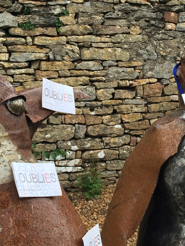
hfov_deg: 18.3
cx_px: 149
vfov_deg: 24.3
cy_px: 89
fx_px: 570
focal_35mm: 80
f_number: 2.2
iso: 32
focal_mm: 4.15
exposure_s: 1/256
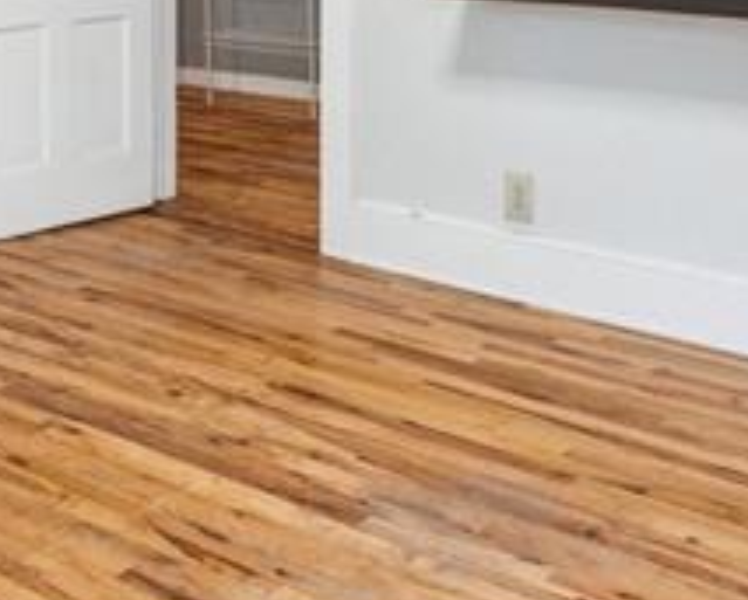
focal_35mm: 63
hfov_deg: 29.6
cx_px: 204
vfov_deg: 21.9
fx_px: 1397
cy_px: -179
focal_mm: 14
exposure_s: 1/10
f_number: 11
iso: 800
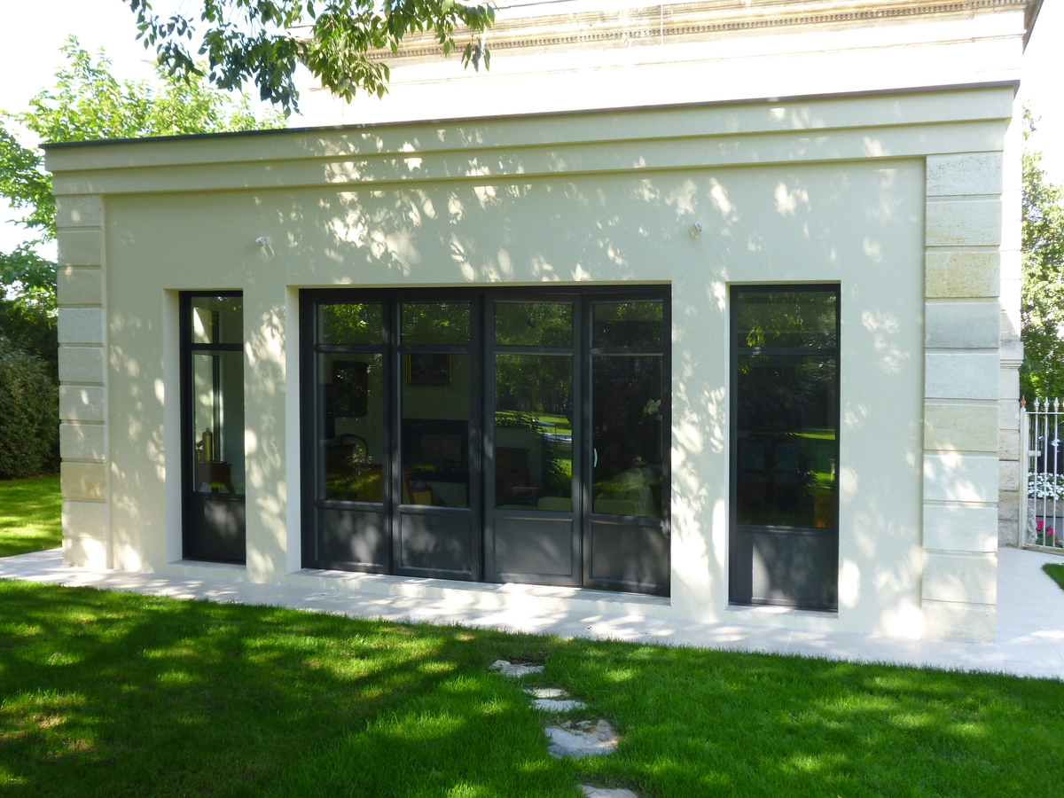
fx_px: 953
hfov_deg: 58.4
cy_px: 399
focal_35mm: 31
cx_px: 532
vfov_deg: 45.4
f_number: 3.4
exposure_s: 1/100
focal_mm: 5.6
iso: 100
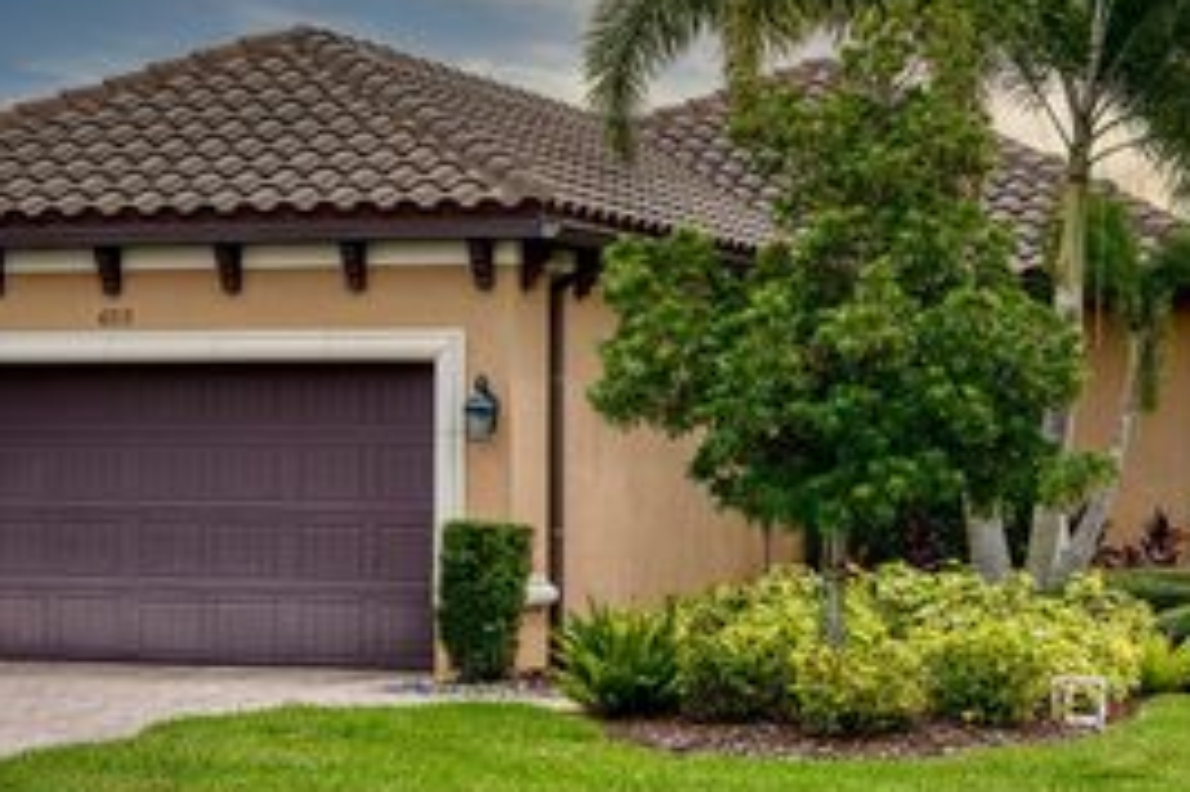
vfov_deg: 14.5
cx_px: 720
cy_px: 443
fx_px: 3105
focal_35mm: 94
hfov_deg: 21.7
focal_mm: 50
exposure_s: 1/400
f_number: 8
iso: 100
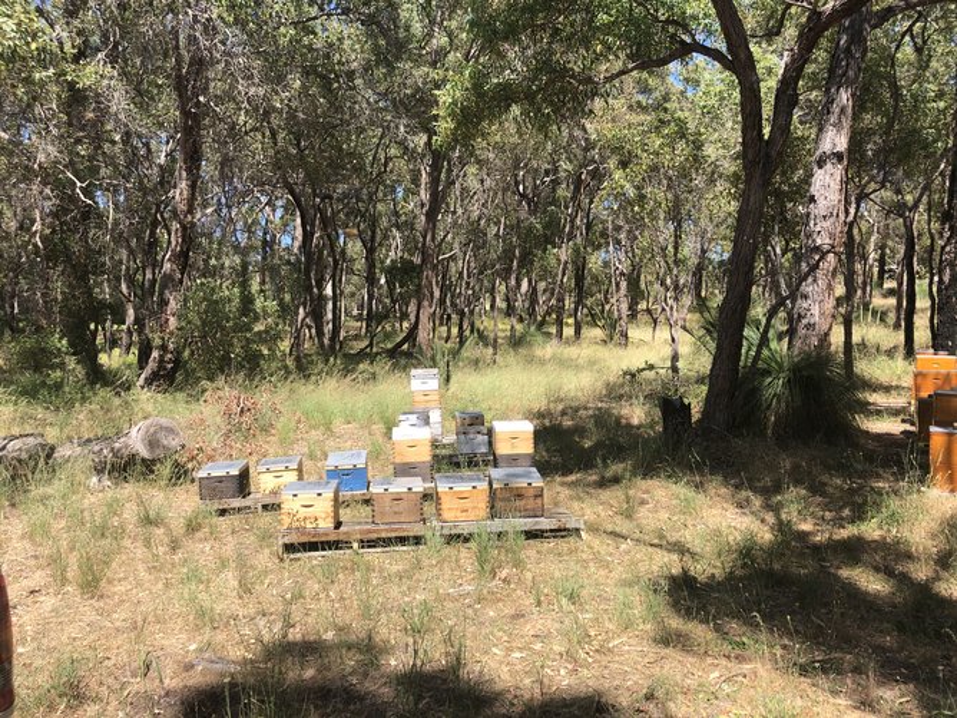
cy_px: 359
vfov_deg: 49.7
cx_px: 478
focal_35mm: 28
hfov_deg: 63.4
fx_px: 774
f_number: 1.8
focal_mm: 3.99
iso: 20
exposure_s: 1/1021
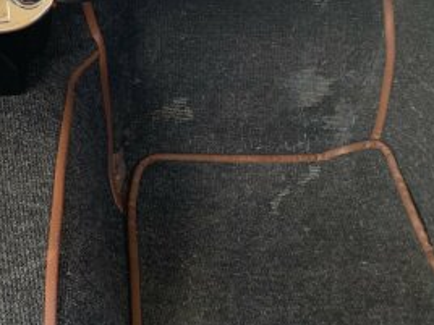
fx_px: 777
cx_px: 39
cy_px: -2
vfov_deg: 22.7
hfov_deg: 29.8
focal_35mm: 62
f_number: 1.8
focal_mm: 4.25
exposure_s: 1/121
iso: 40
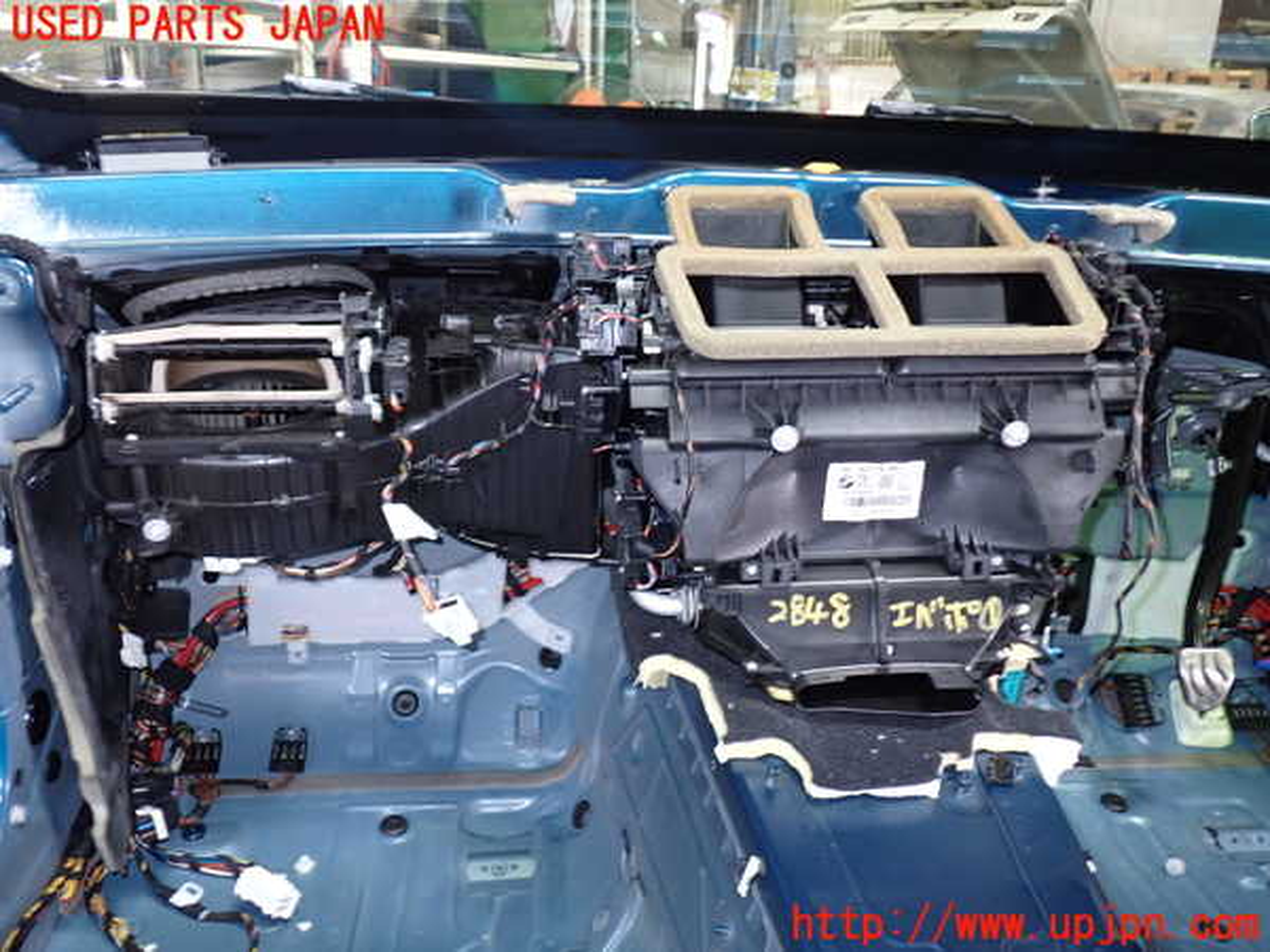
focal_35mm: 30
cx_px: 635
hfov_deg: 60.0
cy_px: 476
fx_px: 1101
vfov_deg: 46.8
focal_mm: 5.4
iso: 320
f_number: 2.3
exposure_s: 1/30
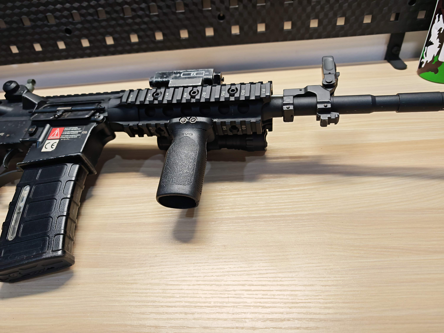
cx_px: 222
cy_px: 166
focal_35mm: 24
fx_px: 308
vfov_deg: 56.8
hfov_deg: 71.6
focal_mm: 6.83
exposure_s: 1/100
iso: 100
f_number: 2
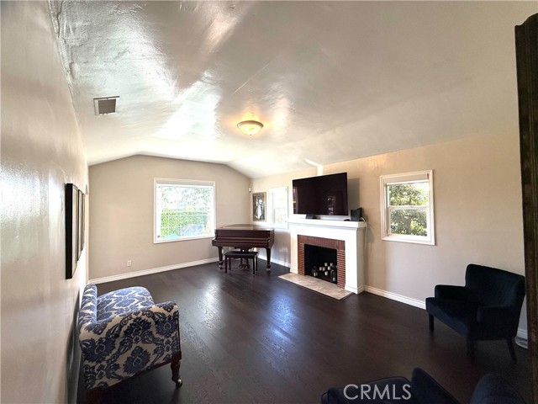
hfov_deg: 102.1
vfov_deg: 85.7
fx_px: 218
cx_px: 269
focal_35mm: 14
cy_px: 202
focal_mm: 2.22
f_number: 2.2
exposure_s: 1/120
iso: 125
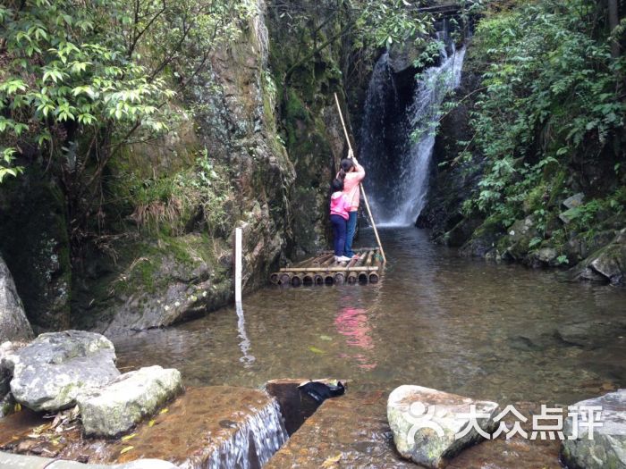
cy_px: 234
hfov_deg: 52.6
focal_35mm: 35
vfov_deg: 40.7
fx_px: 633
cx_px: 313
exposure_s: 1/120
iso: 80
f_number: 2.4
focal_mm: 4.28
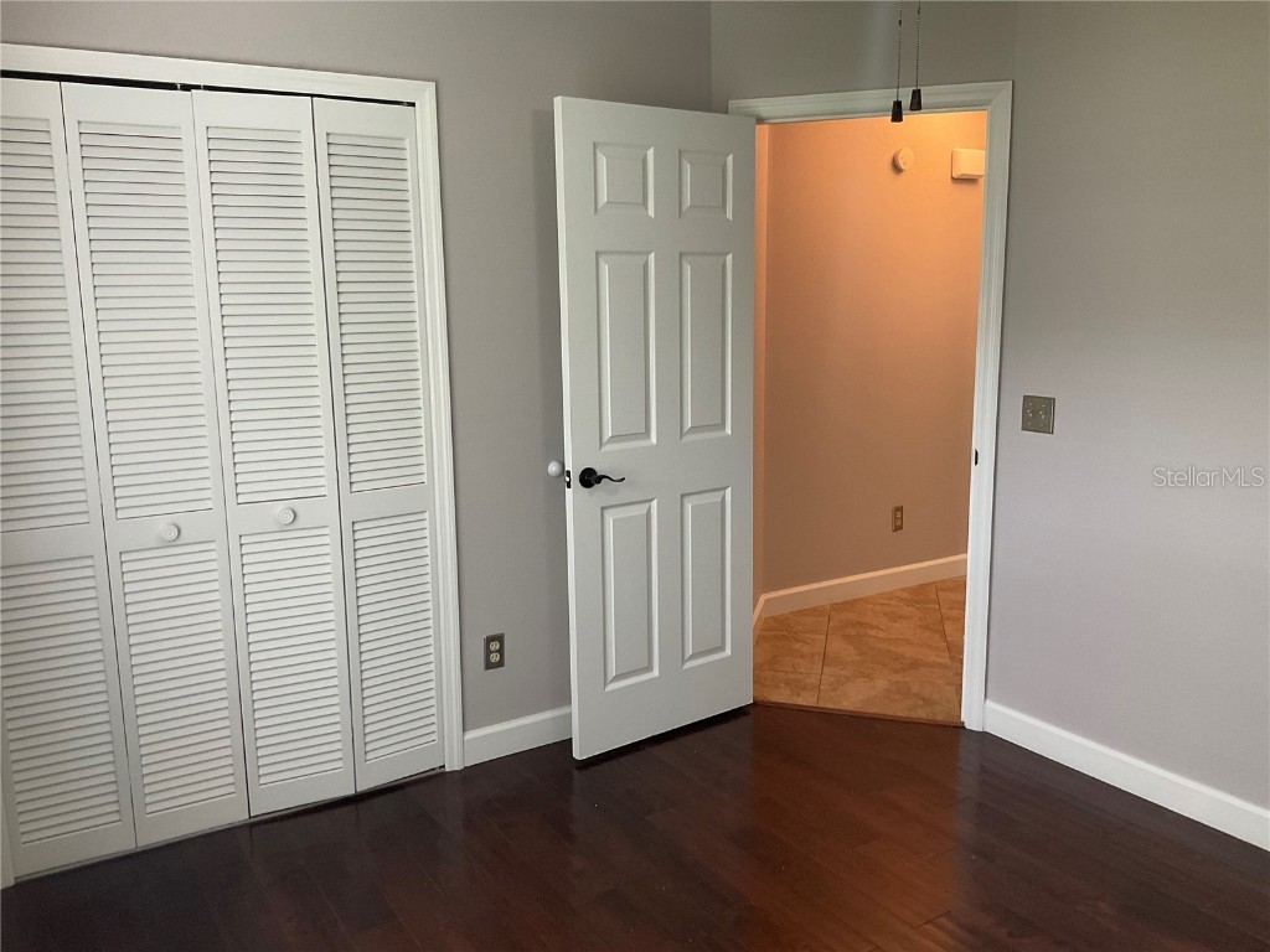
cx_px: 635
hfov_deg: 61.7
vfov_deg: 48.2
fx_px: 1064
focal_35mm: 29
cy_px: 476
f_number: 1.8
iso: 100
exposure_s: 1/60
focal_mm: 3
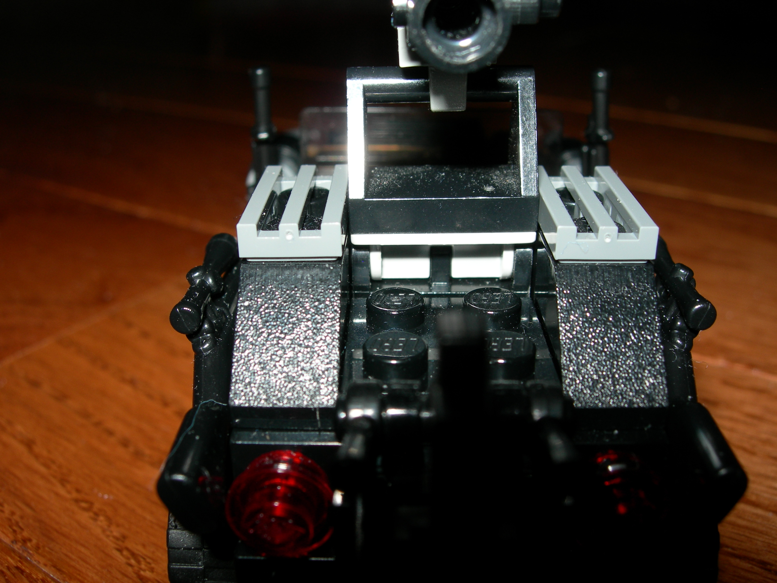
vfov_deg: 37.7
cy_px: 292
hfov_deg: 49.0
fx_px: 853
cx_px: 388
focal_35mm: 38
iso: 50
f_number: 4.8
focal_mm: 7.8
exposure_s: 1/60.1
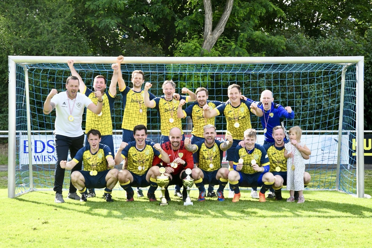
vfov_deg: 21.9
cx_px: 186
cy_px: 124
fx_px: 641
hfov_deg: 32.4
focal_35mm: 62
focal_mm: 62
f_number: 13
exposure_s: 1/800
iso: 5000
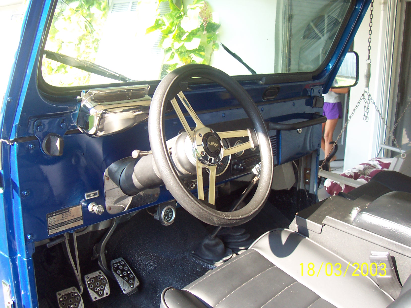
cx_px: 206
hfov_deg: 50.1
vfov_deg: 38.7
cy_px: 154
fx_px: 439
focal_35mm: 37
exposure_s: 1/90
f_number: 2.8
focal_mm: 5.6
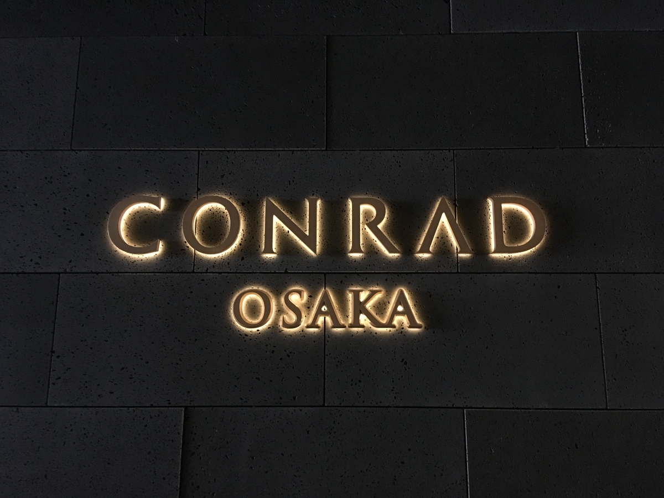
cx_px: 332
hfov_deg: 61.7
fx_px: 556
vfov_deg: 48.2
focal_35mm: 29
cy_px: 249
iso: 200
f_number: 2.2
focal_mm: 4.15
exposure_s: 1/24
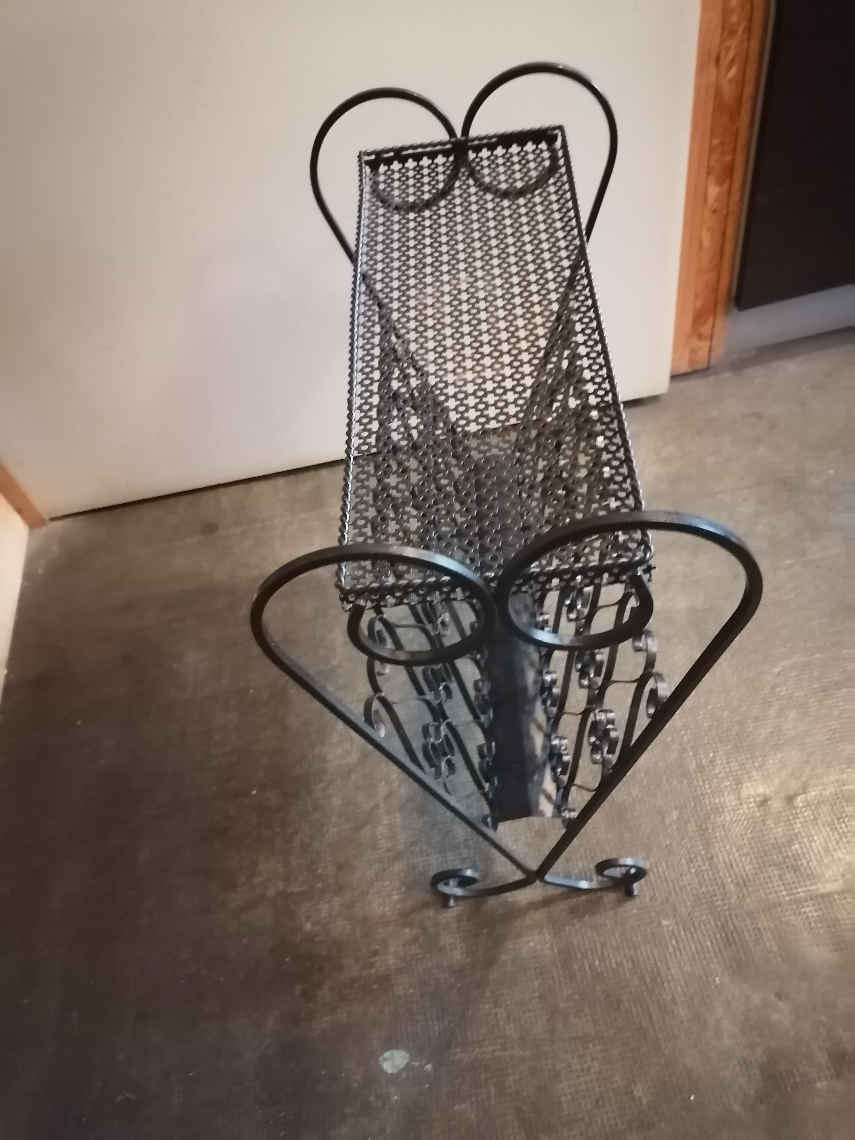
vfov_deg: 65.3
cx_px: 428
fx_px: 889
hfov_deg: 51.4
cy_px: 570
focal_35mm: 27
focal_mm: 5.3
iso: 2500
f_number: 1.8
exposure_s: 1/20
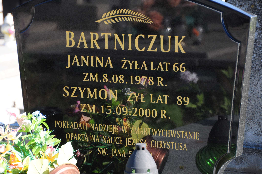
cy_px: 87
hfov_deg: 13.1
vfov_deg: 8.7
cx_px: 131
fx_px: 1145
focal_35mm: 158
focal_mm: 105
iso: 320
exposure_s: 1/250
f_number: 7.1
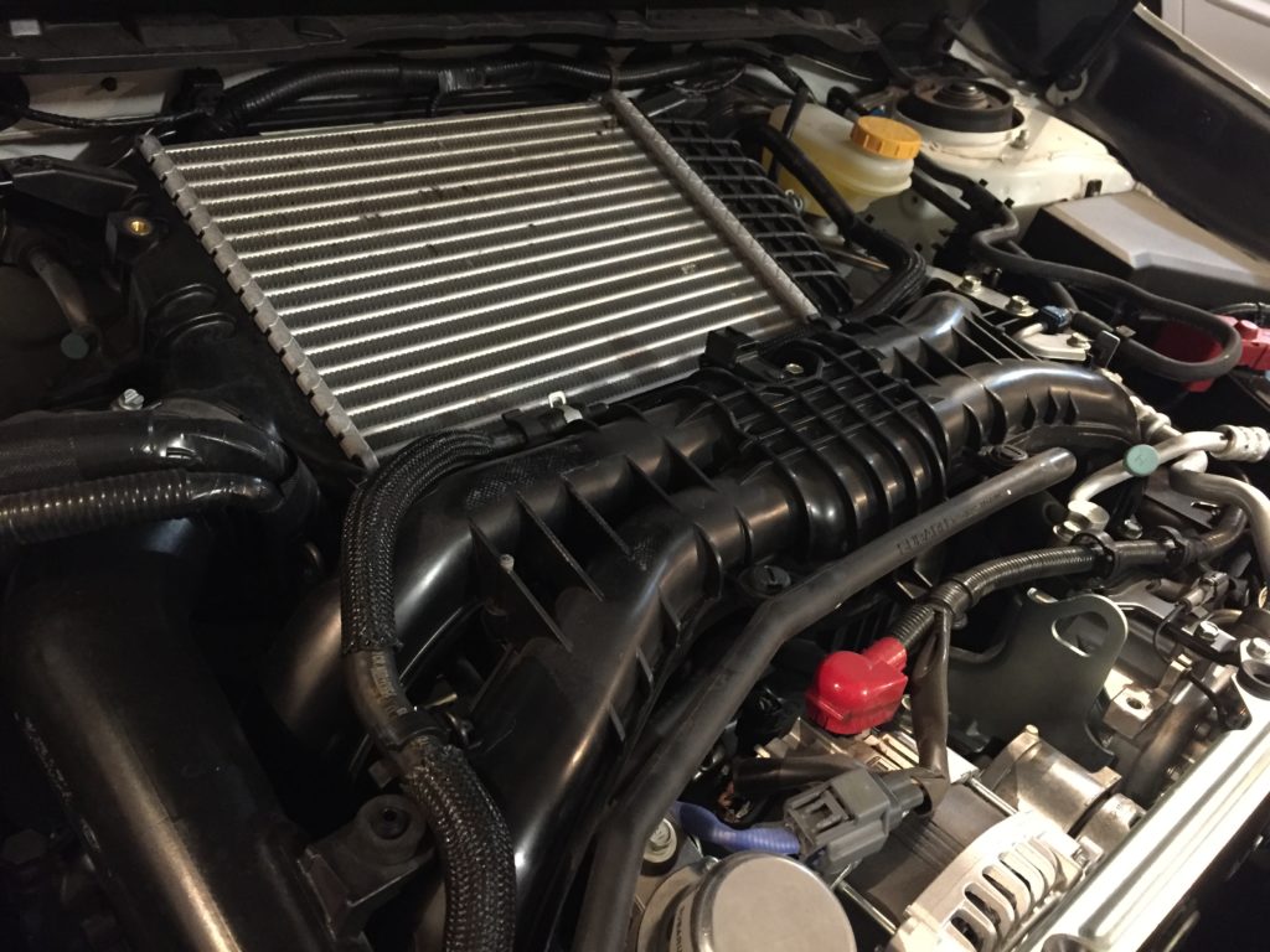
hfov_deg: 61.7
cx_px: 635
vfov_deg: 48.2
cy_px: 476
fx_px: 1064
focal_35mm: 29
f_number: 2.2
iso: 320
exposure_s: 1/15
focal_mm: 4.15
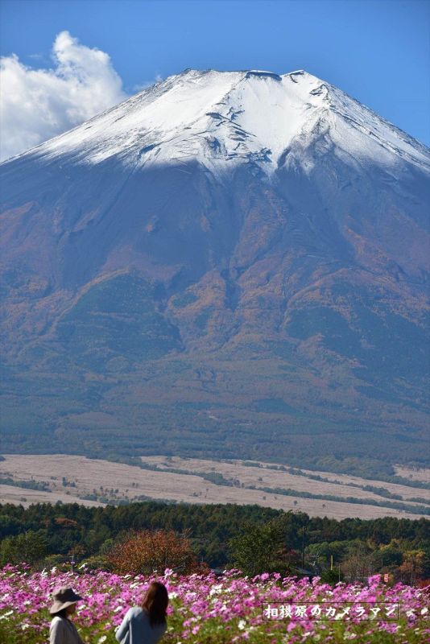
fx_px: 2774
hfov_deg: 8.9
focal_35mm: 155
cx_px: 215
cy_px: 322
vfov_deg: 13.2
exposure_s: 1/80
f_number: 8
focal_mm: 155
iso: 100
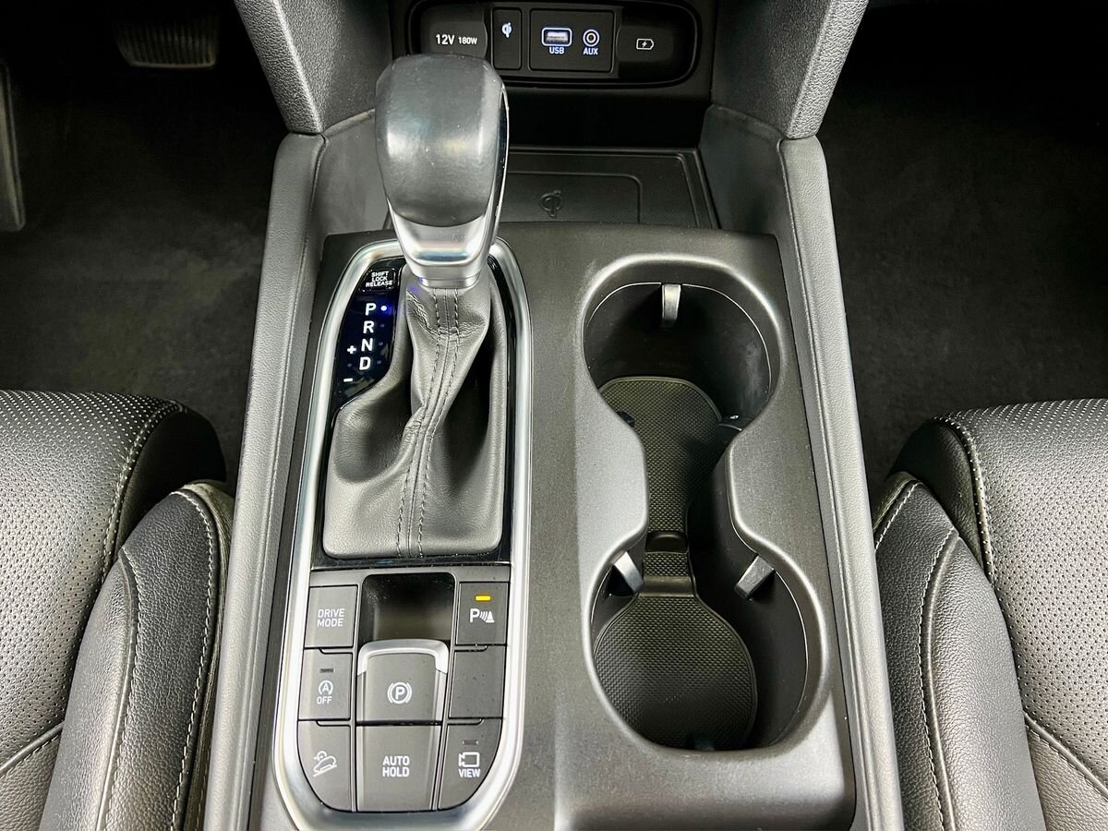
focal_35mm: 26
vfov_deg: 53.1
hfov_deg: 67.3
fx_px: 832
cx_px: 554
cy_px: 416
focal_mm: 5.7
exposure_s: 1/50
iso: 500
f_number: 1.5
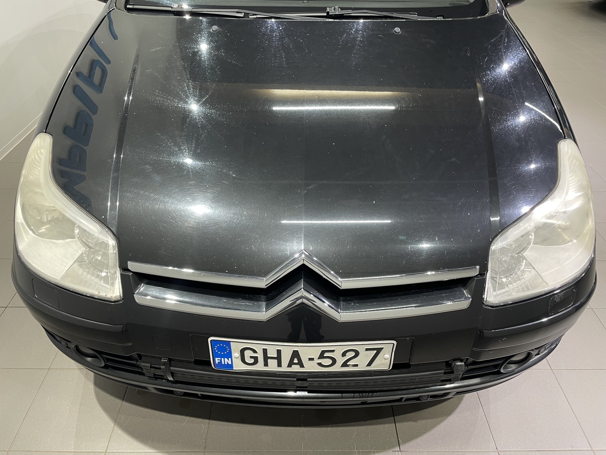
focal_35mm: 26
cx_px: 303
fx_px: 455
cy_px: 228
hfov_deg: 67.3
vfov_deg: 53.1
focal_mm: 4.2
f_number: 1.6
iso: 64
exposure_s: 1/50
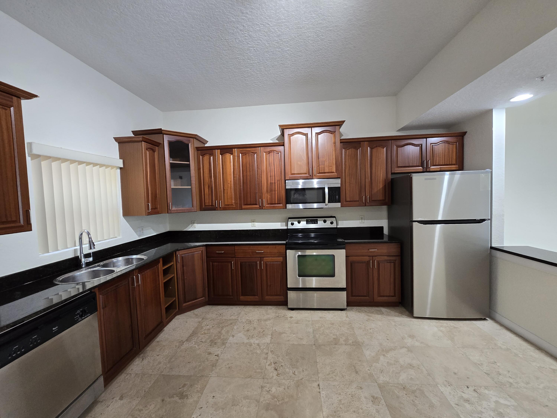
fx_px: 209
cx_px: 278
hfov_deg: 106.2
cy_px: 209
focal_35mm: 13
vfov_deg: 89.9
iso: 250
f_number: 2.2
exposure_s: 1/60
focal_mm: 2.2
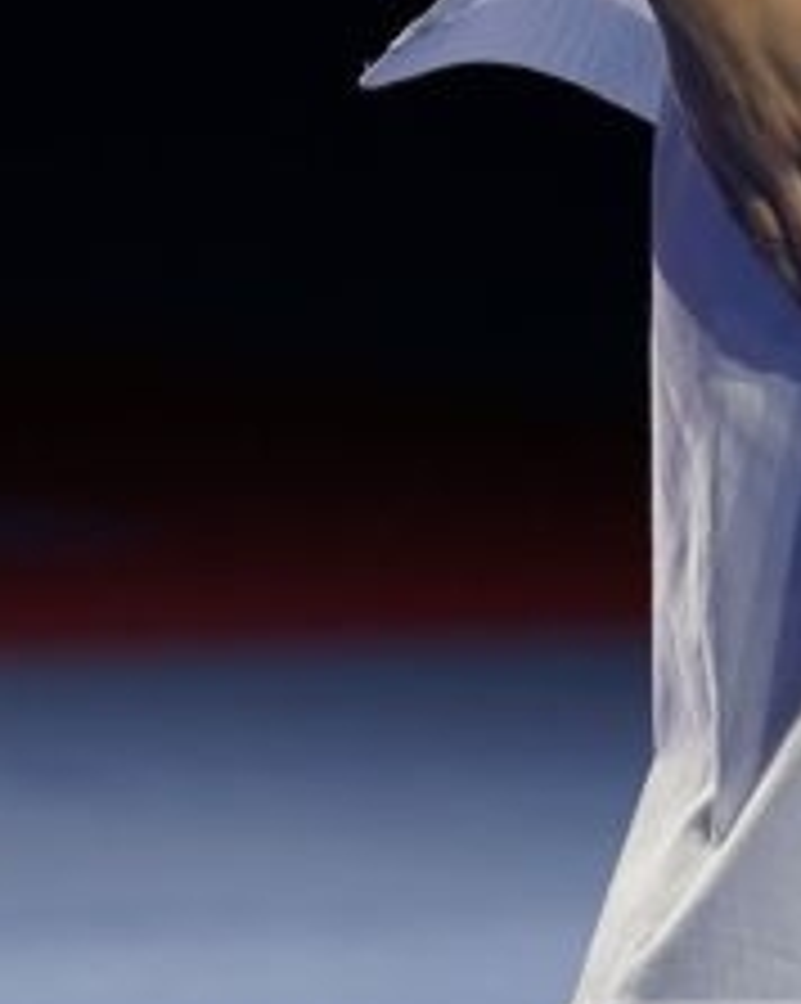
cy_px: -189
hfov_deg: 1.9
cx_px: 1026
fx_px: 24303
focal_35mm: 819
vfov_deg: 2.4
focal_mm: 162
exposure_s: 1/500
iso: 400
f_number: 2.8
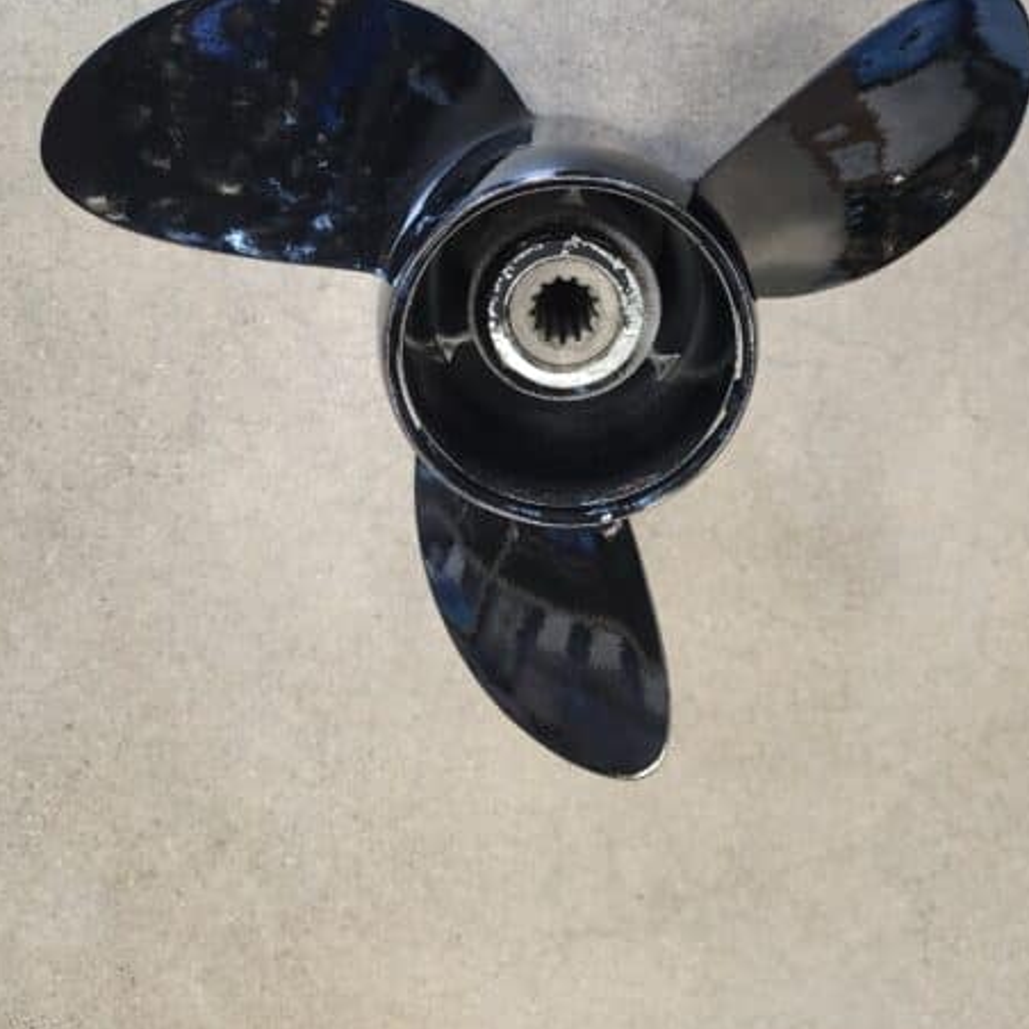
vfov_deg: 52.1
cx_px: 558
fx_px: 1009
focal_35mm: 30
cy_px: 281
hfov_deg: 54.0
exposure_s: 1/120
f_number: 1.8
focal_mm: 6.4
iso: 800
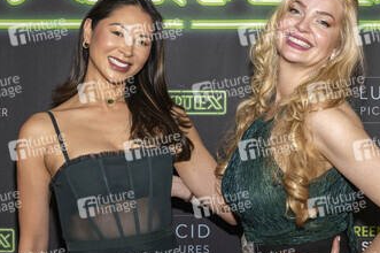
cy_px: 118
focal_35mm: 49
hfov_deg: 40.1
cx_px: 237
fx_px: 517
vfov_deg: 27.5
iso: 800
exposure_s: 1/200
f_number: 5.6
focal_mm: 36
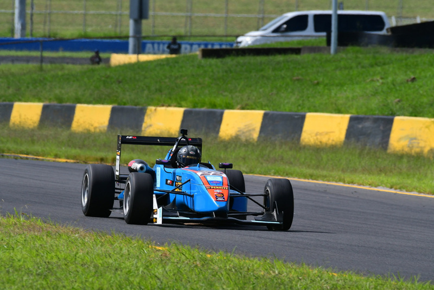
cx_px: 217
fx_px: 8683
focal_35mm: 720
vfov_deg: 1.9
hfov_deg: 2.9
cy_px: 145
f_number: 11
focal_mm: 480
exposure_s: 1/640
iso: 400
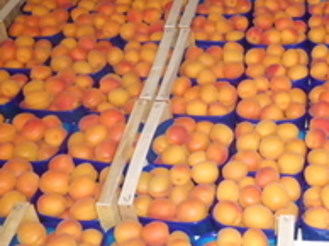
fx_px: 608
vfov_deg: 22.8
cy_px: 85
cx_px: 259
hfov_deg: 29.7
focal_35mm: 64
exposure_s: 1/125
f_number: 2.9
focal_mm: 5.5
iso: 200
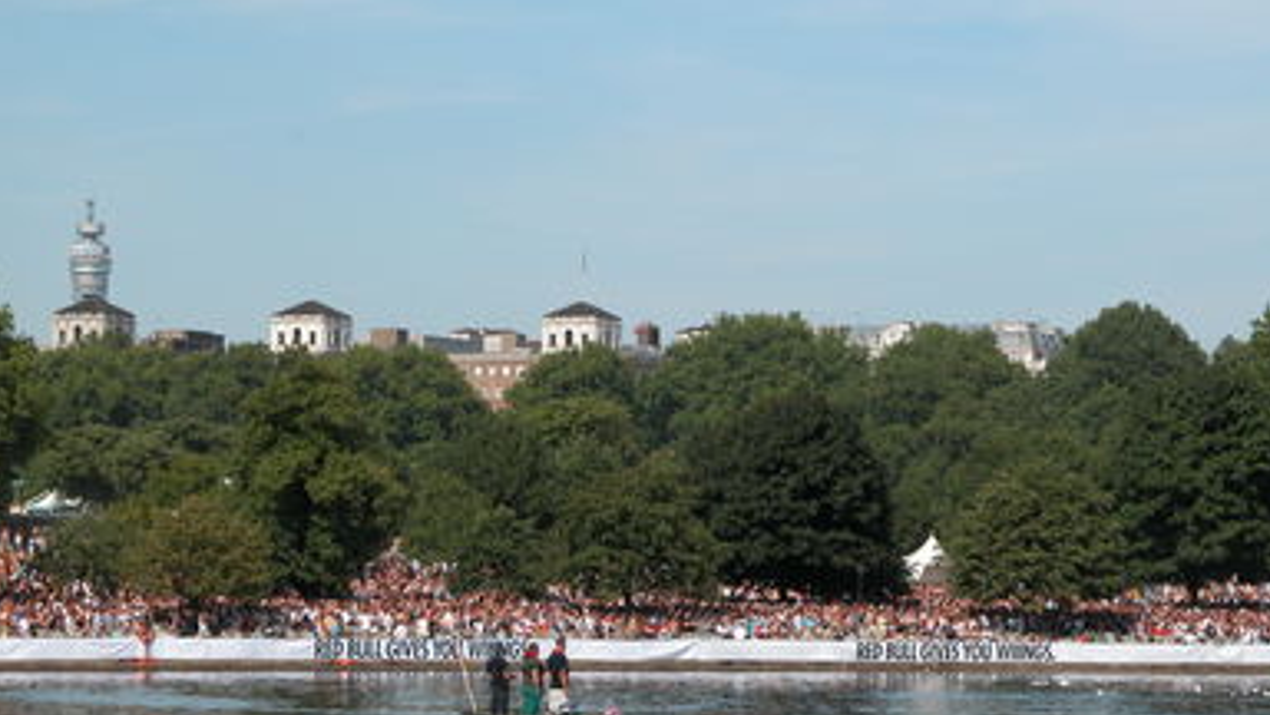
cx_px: 648
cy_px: 407
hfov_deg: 12.8
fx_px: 5657
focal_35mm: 168
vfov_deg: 7.2
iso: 100
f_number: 6.2
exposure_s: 1/396
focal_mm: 37.7
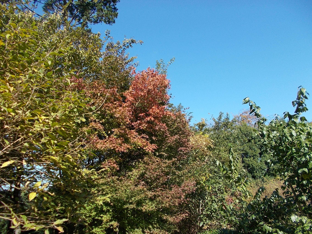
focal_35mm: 26
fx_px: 234
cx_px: 156
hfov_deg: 67.3
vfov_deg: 53.1
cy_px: 117
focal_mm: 4.6
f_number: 8
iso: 80
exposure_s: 1/100
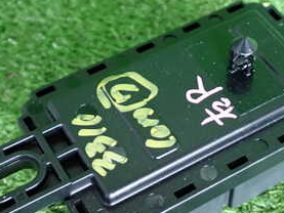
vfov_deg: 18.8
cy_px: 145
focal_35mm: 78
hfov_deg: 25.0
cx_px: 171
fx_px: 640
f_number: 2.5
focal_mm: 6.37
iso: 320
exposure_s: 1/40
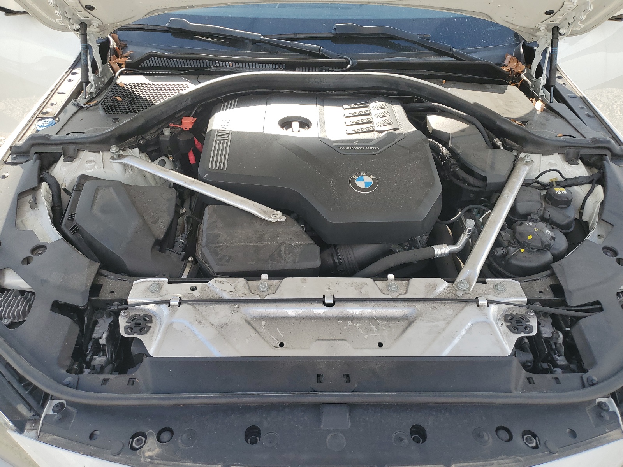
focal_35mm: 26
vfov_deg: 53.1
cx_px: 312
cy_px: 234
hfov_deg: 67.3
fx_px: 468
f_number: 1.5
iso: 50
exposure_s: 1/833
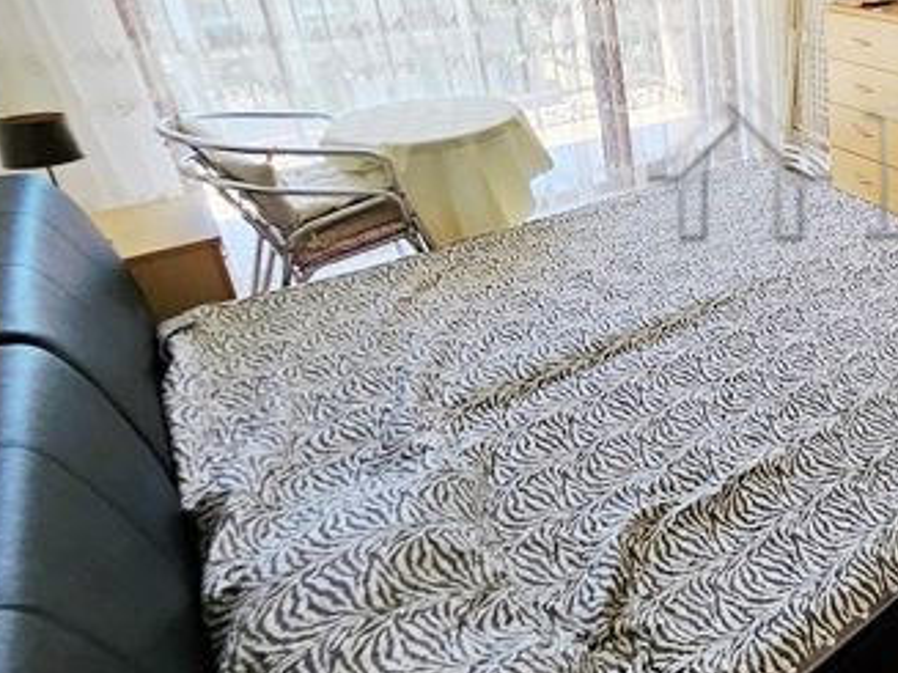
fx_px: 726
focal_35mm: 28
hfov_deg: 49.6
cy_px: 190
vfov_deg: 48.3
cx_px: 927
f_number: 2.2
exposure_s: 1/100
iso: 50
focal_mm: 1.7
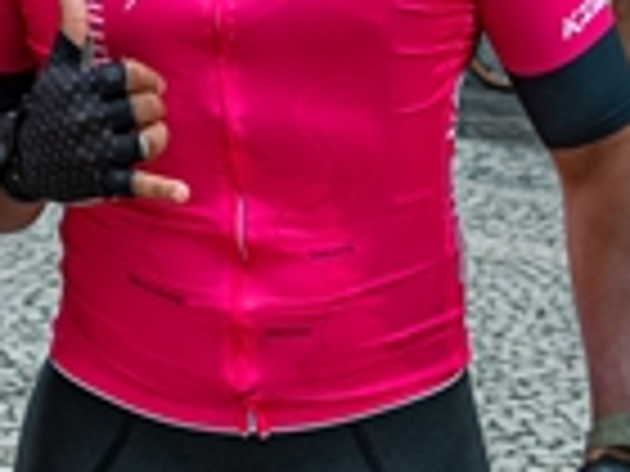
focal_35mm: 130
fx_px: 2358
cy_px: 83
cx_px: 81
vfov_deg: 11.4
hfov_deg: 15.1
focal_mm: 17
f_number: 3.2
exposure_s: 1/500
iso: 250
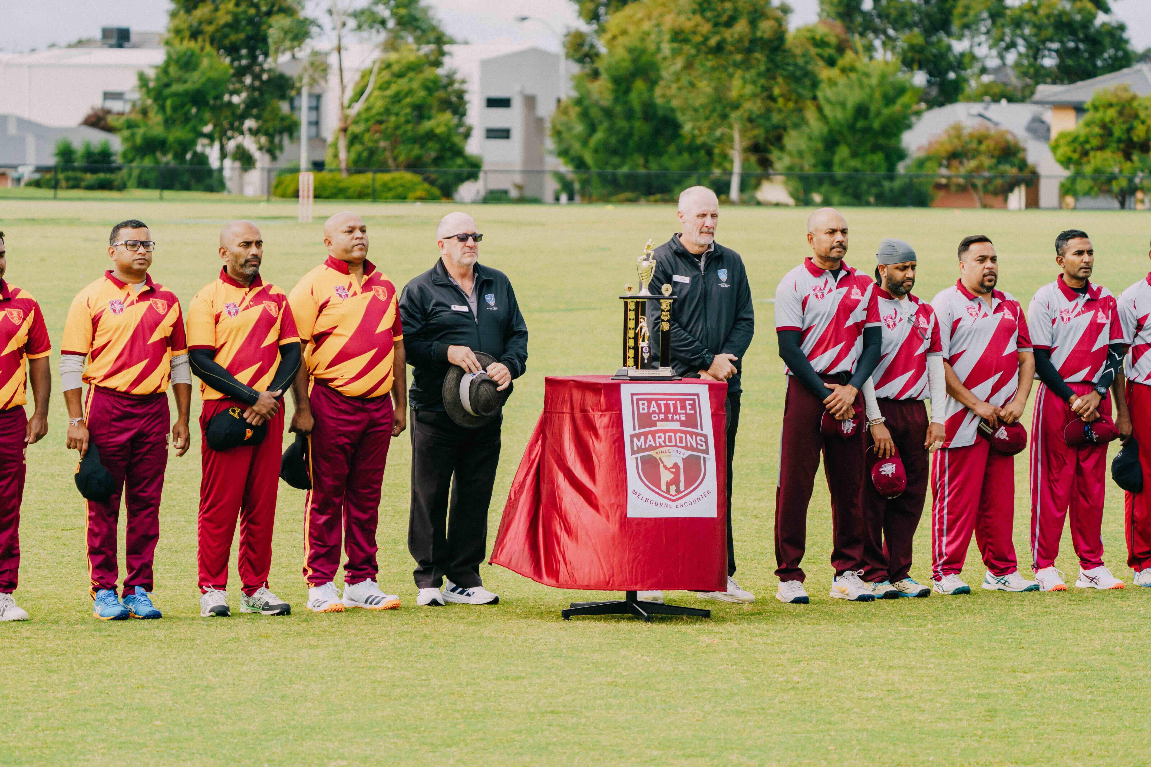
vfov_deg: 6.9
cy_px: 384
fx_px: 6394
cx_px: 576
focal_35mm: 200
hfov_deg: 10.3
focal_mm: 200
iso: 200
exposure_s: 1/400
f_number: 5.6
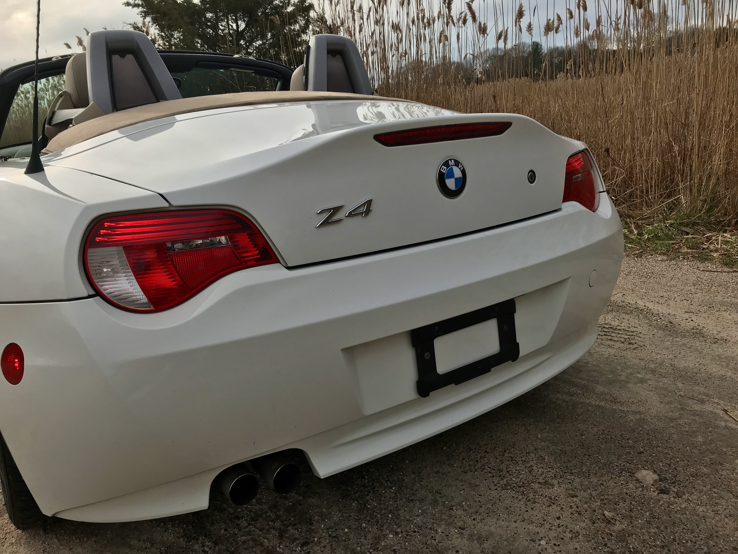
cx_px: 369
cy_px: 277
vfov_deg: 49.7
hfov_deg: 63.4
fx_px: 597
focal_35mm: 28
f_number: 1.8
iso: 20
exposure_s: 1/1681
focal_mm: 3.99
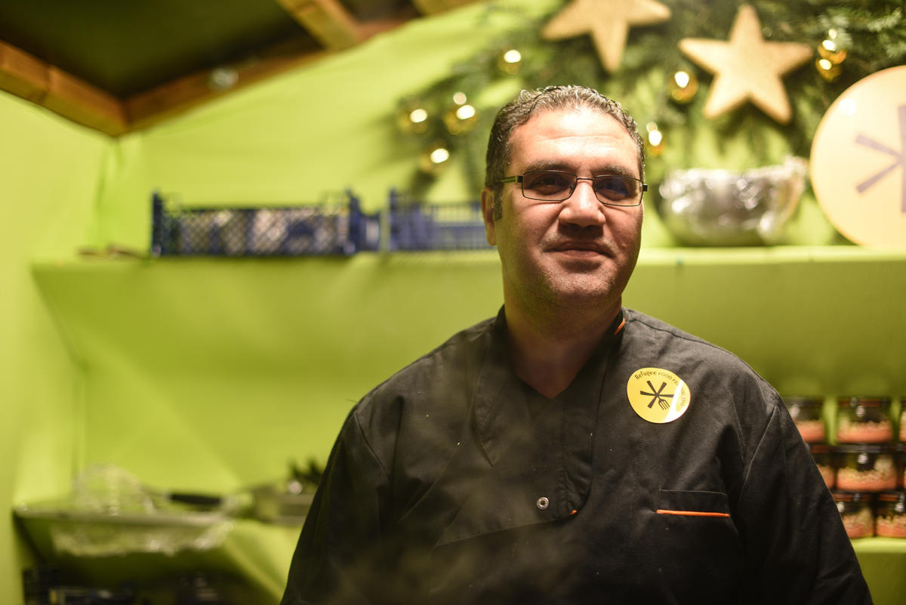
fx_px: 1259
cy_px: 302
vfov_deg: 27.0
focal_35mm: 50
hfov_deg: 39.6
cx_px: 453
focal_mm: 50
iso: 400
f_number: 2.2
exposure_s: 1/125
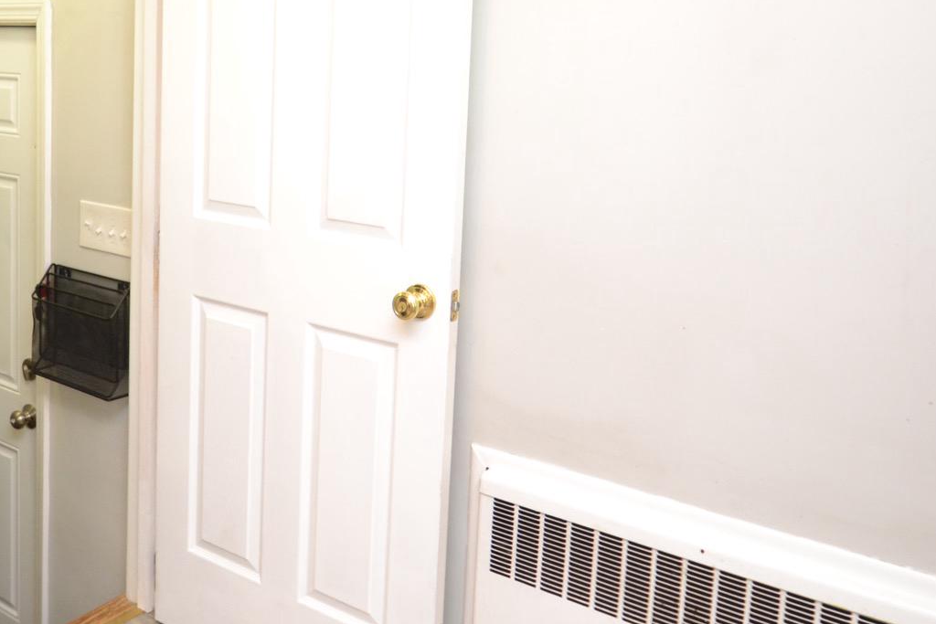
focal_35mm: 36
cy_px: 123
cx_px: 306
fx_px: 936
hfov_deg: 52.0
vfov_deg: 35.7
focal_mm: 12
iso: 800
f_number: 3.8
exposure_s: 1/60
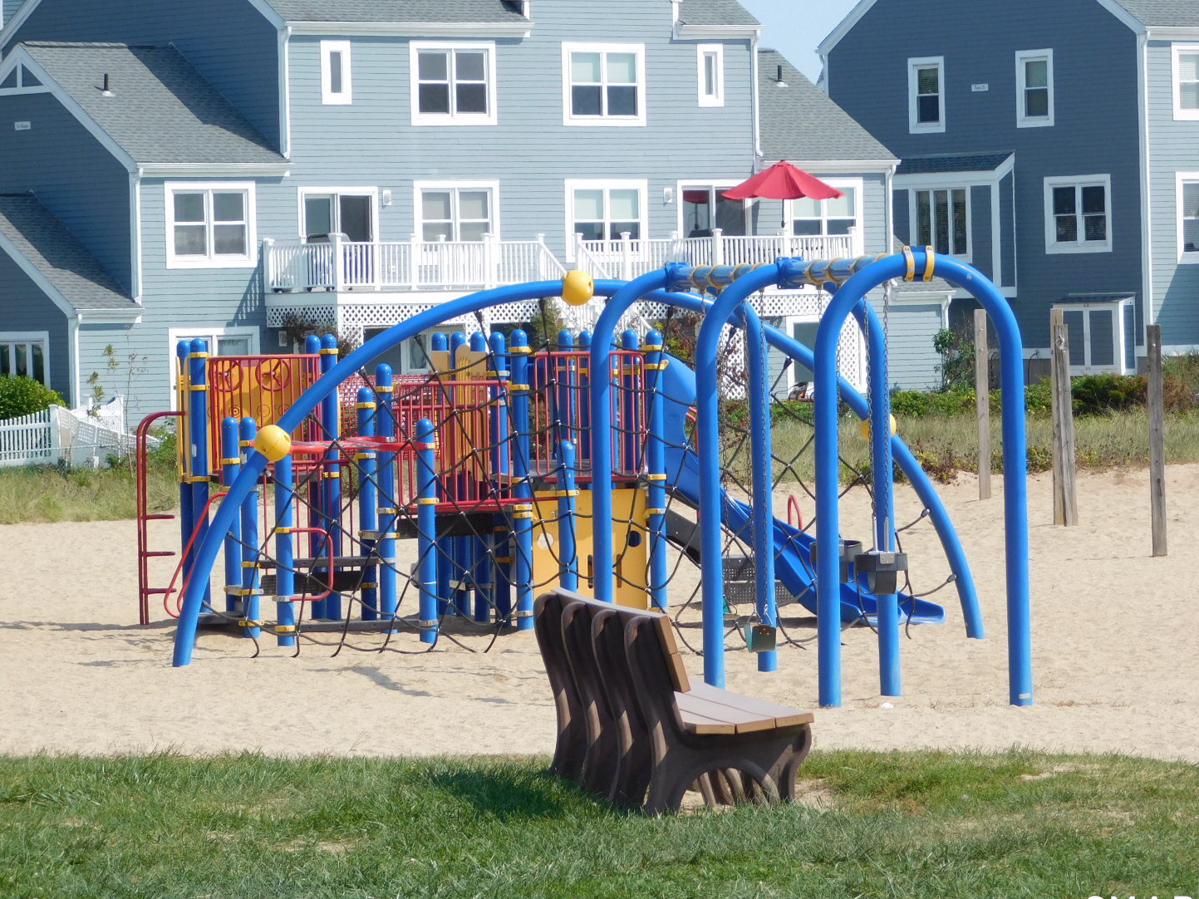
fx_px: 7065
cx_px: 627
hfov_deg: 9.7
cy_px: 440
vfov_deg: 7.3
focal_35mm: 204
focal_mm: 32.7
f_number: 5.4
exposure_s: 1/500
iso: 125
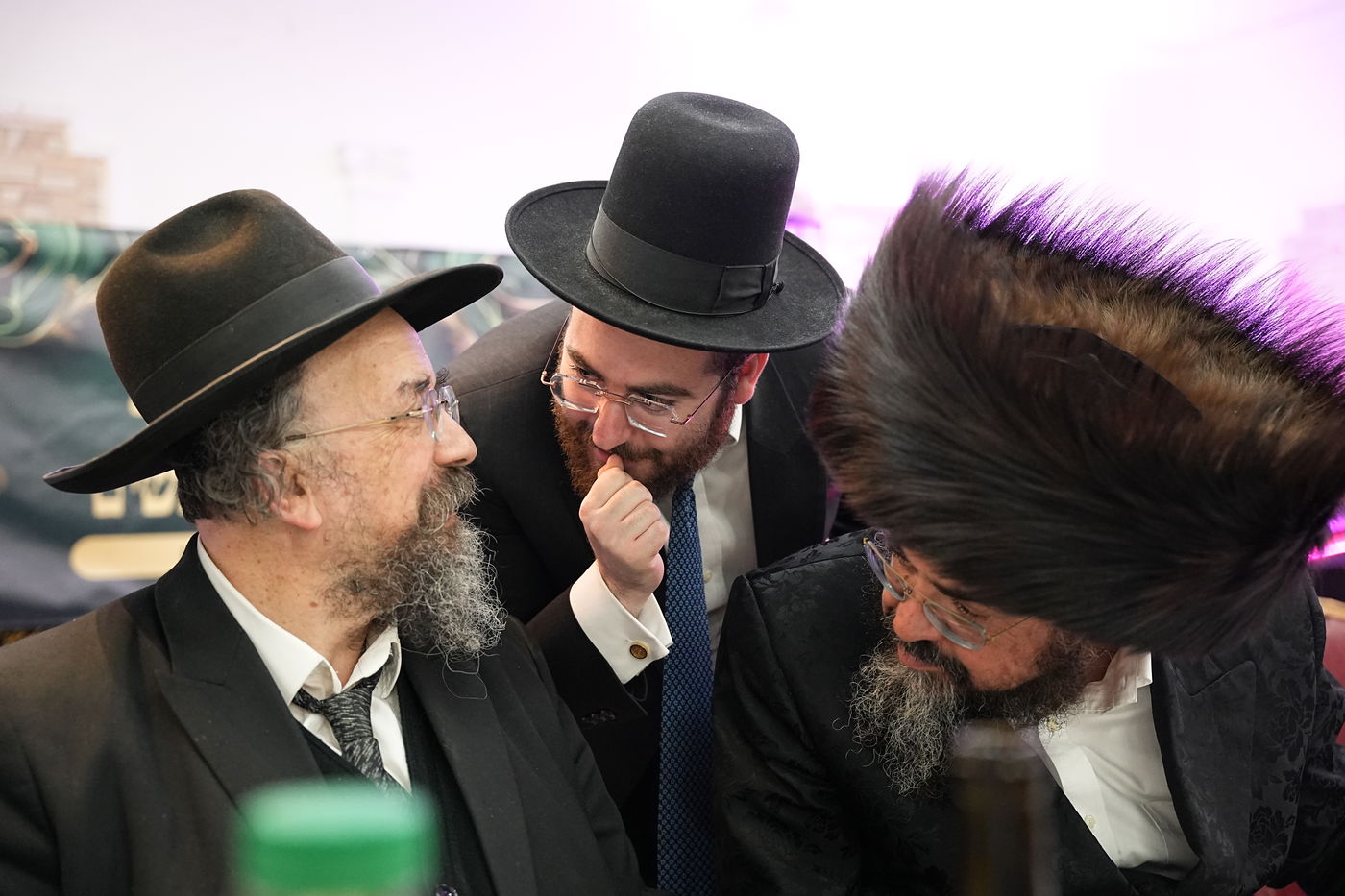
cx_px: 672
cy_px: 448
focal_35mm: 44
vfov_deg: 30.8
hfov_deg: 44.9
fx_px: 1629
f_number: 2.8
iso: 5000
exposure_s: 1/320
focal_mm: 43.6
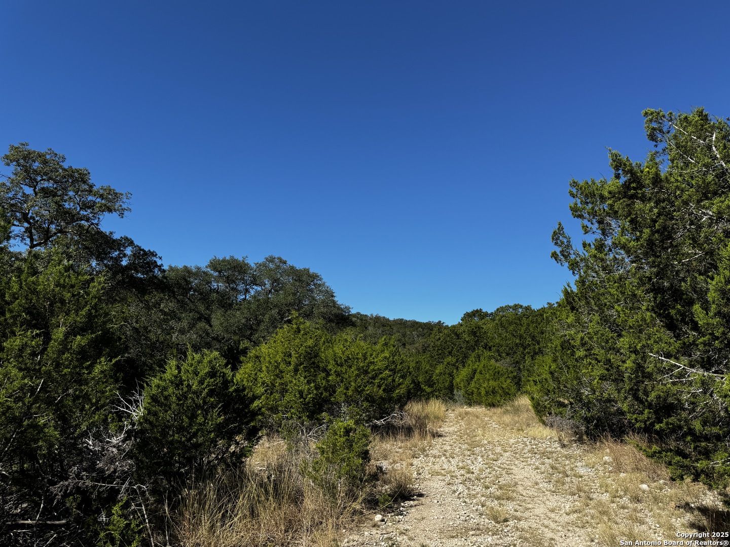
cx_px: 365
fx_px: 506
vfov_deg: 56.8
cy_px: 274
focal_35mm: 24
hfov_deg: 71.6
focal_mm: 6.76
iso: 80
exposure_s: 1/4049
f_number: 1.78
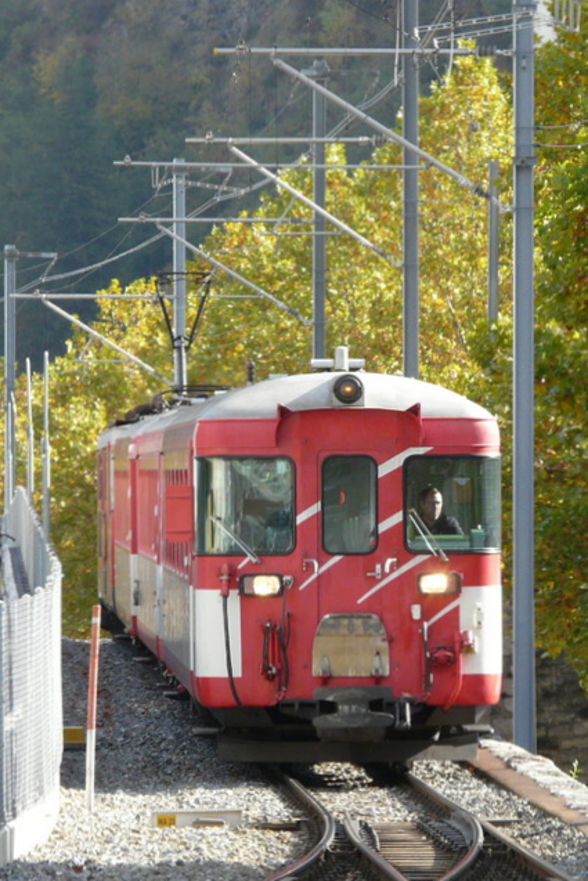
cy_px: 445
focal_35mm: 390
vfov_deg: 5.3
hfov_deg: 3.5
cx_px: 385
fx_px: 9549
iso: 160
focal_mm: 39.3
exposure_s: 1/320
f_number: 4
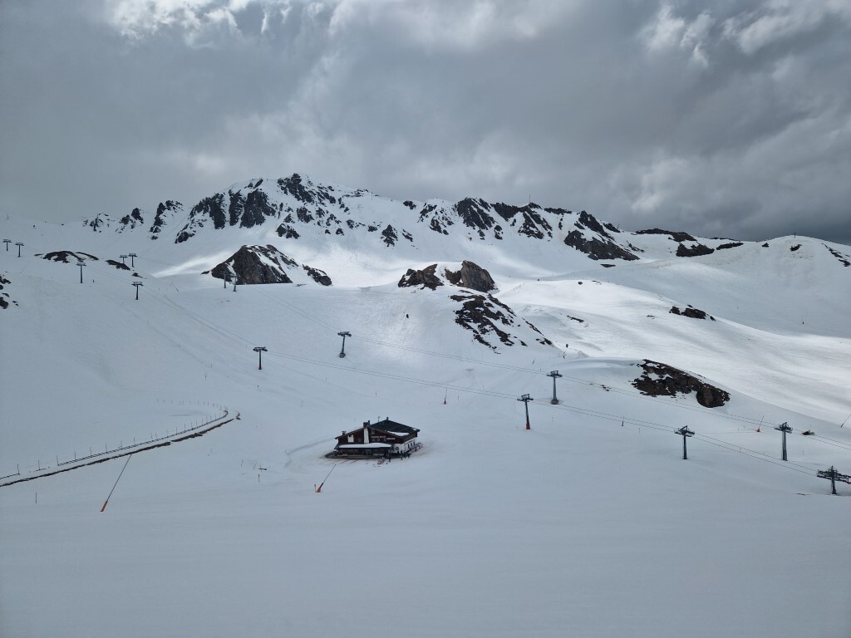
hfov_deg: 73.9
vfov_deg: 58.9
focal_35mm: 23
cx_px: 426
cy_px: 319
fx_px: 565
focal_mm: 5.4
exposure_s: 1/7632
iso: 50
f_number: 1.8
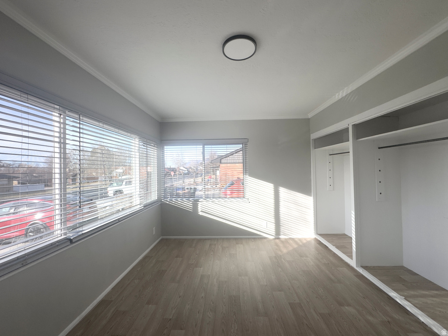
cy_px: 168
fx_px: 181
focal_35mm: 14
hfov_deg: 102.1
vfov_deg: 85.7
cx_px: 224
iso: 40
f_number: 2.2
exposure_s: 1/371
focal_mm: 2.22
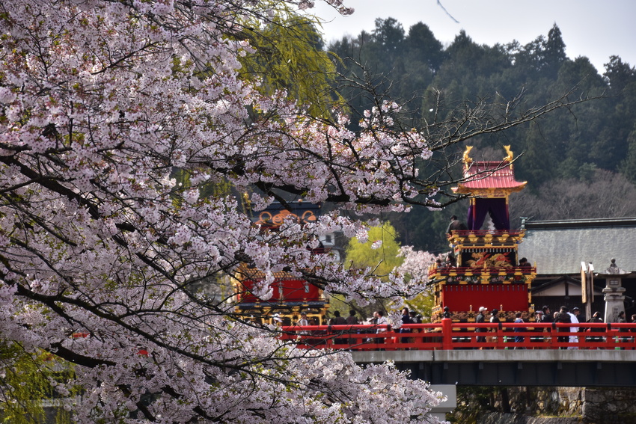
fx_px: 2650
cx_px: 318
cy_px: 212
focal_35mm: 150
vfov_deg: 9.2
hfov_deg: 13.7
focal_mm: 100
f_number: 6
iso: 100
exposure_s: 1/400
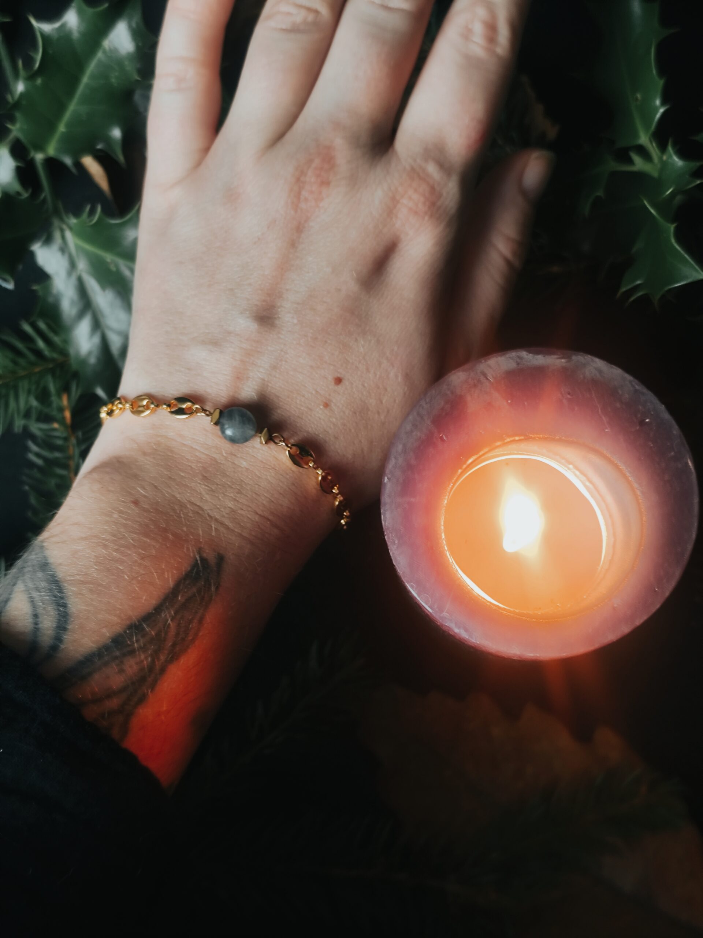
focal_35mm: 46
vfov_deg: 41.2
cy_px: 469
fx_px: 1246
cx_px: 352
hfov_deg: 31.5
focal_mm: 6.19
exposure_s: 1/25
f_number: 1.65
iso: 100
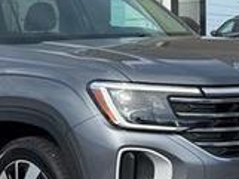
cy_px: 121
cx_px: 42
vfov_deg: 9.9
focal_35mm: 150
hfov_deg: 13.1
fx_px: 1036
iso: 64
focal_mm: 6.76
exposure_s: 1/2959
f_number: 1.78
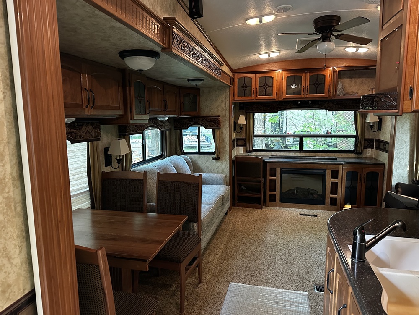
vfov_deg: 56.8
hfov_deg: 71.6
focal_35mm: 24
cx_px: 210
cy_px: 158
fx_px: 291
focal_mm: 6.86
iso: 800
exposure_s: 1/60
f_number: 1.78
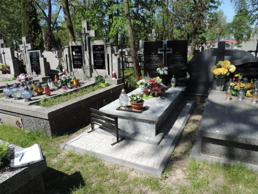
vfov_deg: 56.8
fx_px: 179
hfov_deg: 71.6
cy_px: 97
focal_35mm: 24
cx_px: 129
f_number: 3
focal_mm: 4.3
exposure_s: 1/800
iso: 80
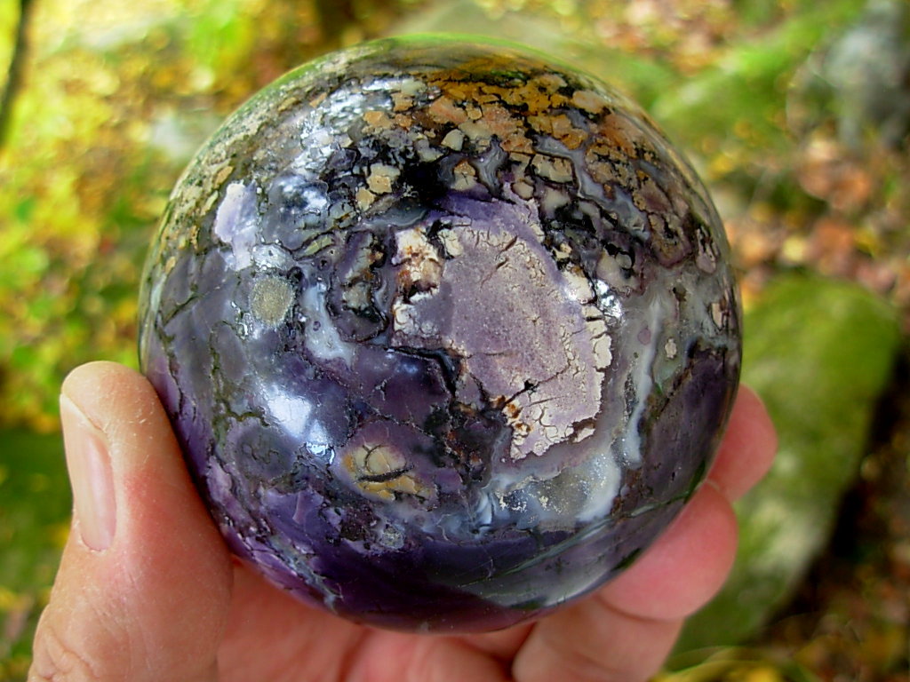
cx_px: 455
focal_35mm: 38
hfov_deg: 49.0
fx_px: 999
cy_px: 341
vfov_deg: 37.7
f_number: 2.9
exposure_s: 1/32.9
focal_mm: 6.3
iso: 50
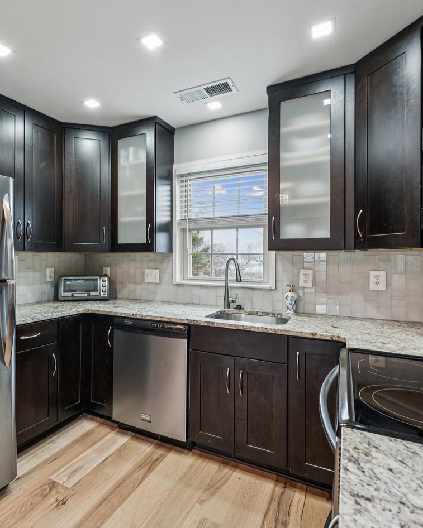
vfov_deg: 80.4
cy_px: 265
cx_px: 163
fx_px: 313
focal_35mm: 20
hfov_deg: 67.2
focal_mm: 14
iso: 200
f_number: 8
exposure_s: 1/6
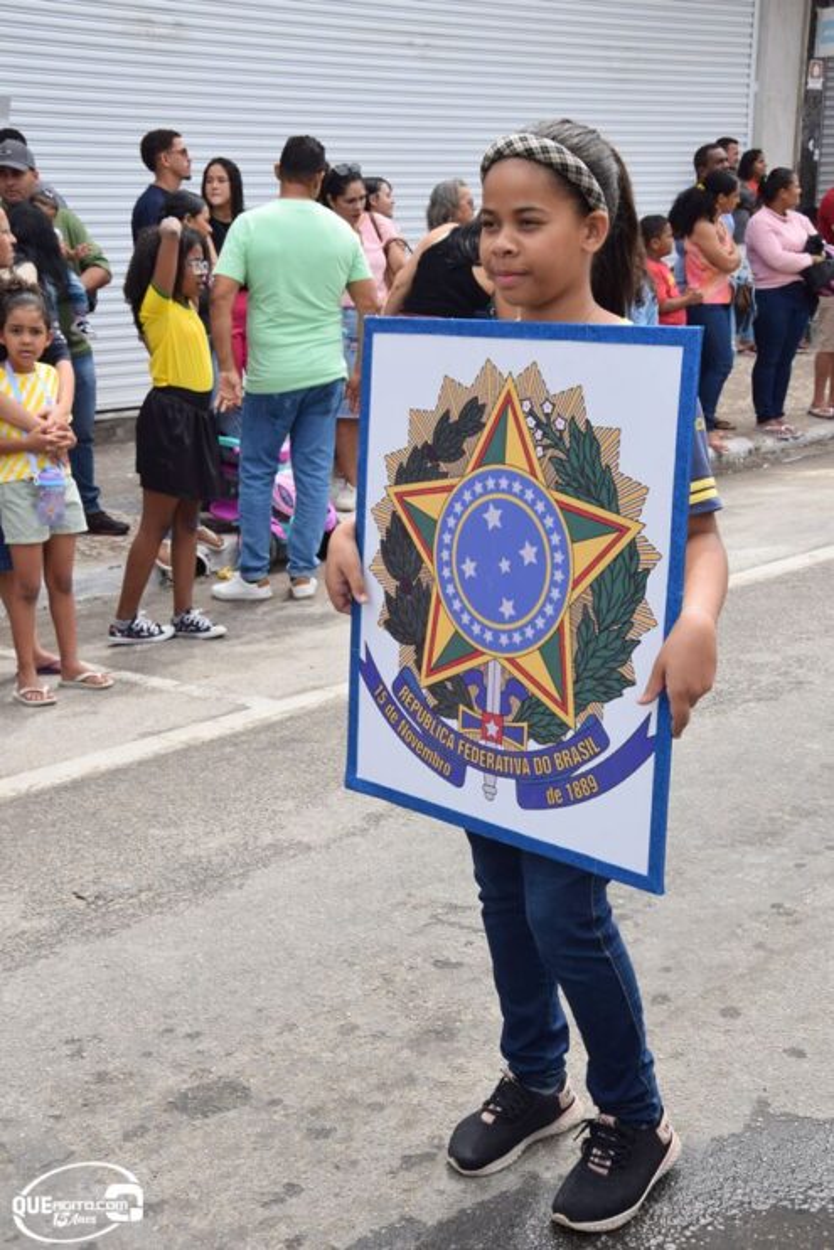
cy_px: 625
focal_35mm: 48
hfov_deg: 28.1
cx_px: 417
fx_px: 1667
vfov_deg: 41.1
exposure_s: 1/320
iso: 200
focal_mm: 32
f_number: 9
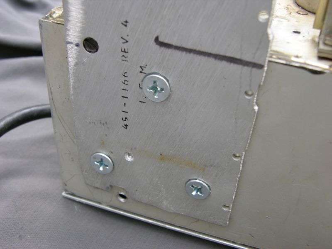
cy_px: 124
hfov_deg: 44.8
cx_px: 166
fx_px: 403
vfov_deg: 34.3
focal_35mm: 42
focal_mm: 10.7
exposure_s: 1/30.7
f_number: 3.7
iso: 50
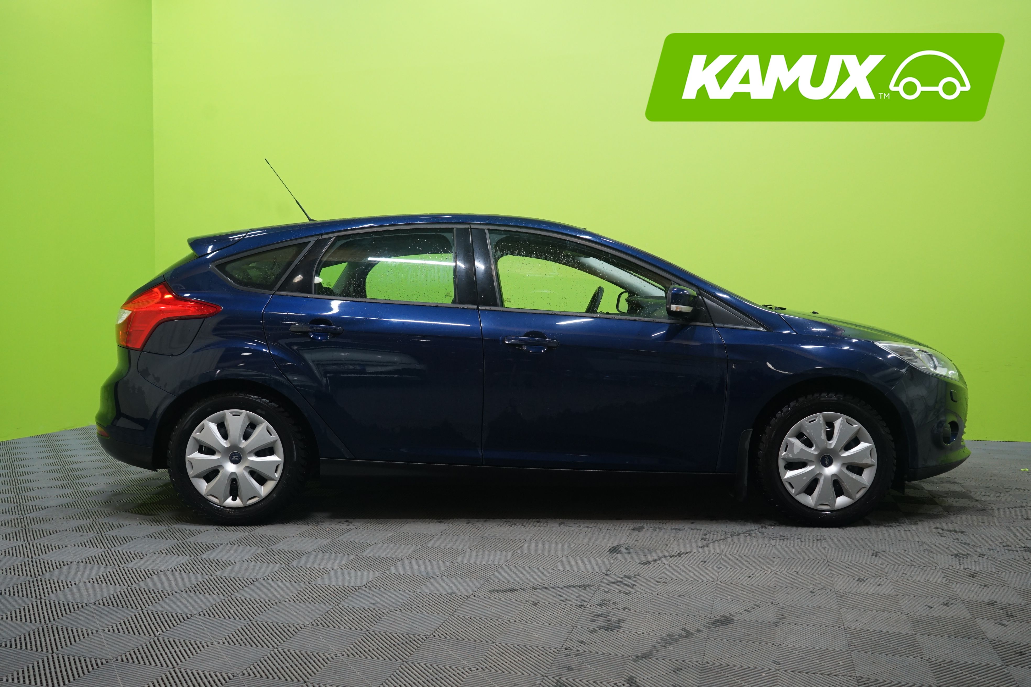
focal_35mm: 32
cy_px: 344
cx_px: 516
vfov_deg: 41.1
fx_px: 916
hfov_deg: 58.7
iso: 1000
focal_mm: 32
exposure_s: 1/25
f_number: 5.6
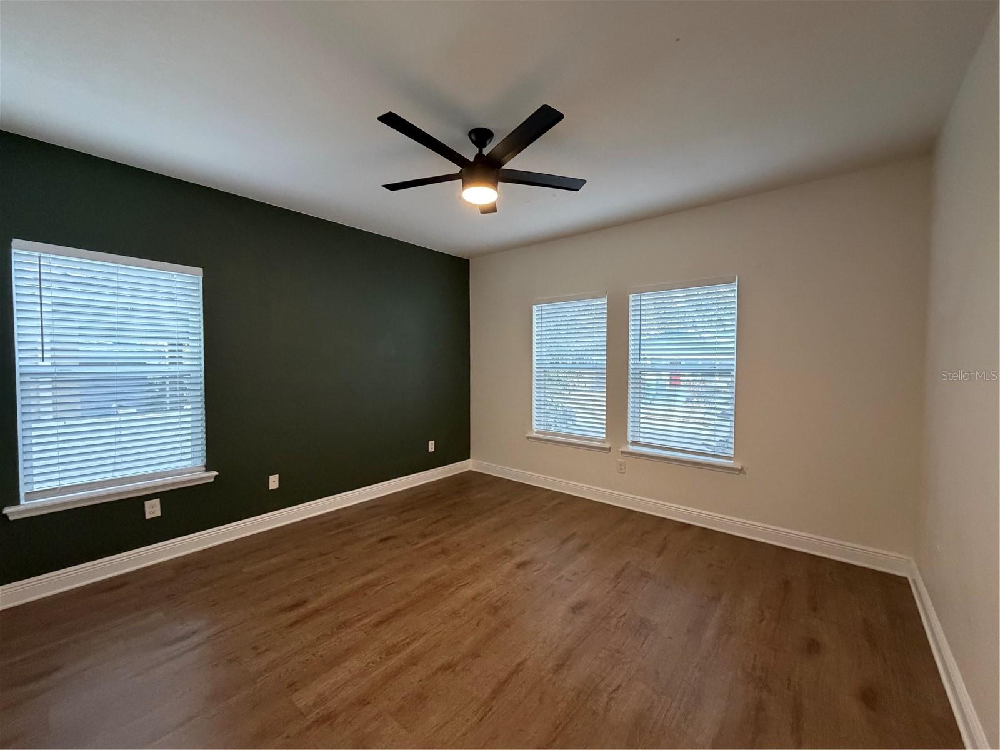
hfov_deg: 102.1
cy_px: 375
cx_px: 500
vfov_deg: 85.7
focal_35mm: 14
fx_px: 404
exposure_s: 1/60
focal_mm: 2.22
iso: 500
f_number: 2.2
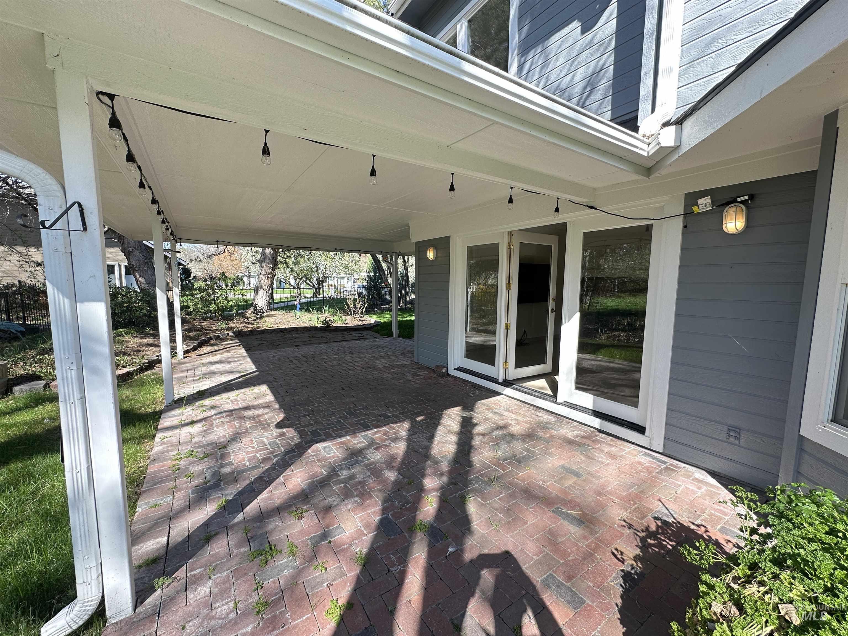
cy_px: 318
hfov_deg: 102.1
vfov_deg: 85.7
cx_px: 424
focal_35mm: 14
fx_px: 343
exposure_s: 1/209
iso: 40
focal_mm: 2.22
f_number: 2.2
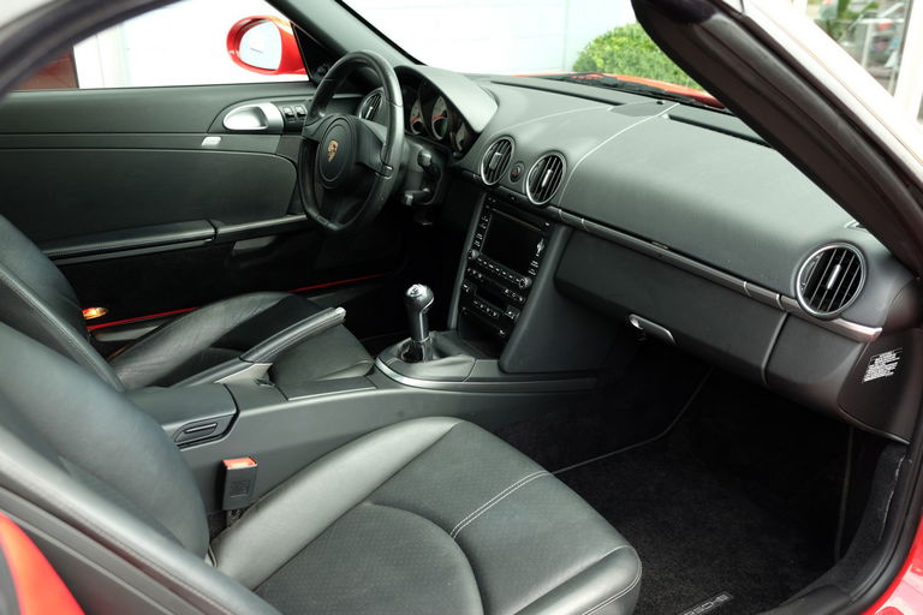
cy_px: 308
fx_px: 820
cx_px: 462
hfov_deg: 58.7
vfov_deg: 41.1
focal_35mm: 32
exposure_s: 1/125
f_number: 3.2
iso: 200
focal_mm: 21.4
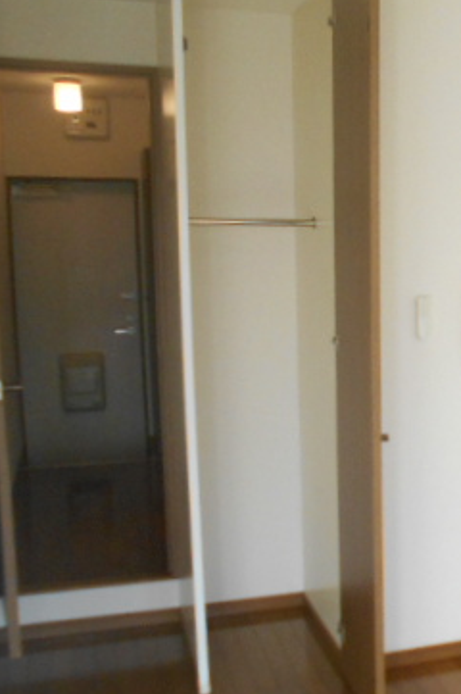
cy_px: 404
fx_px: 924
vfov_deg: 41.0
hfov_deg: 26.5
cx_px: 459
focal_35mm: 48
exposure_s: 1/250
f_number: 3.2
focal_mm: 4.6
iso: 400
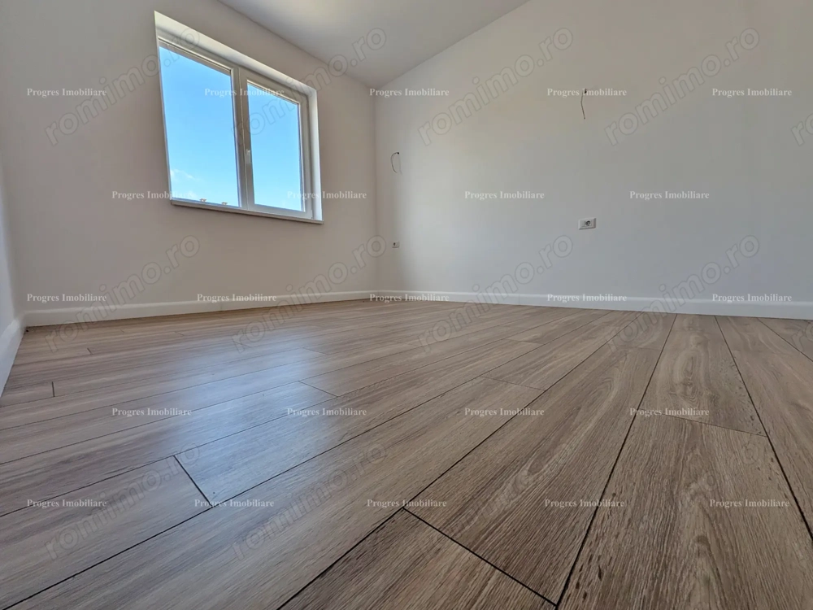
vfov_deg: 89.9
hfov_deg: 106.2
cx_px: 406
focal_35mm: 13
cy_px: 305
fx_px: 305
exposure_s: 1/219
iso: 32
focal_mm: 1.54
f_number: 2.2
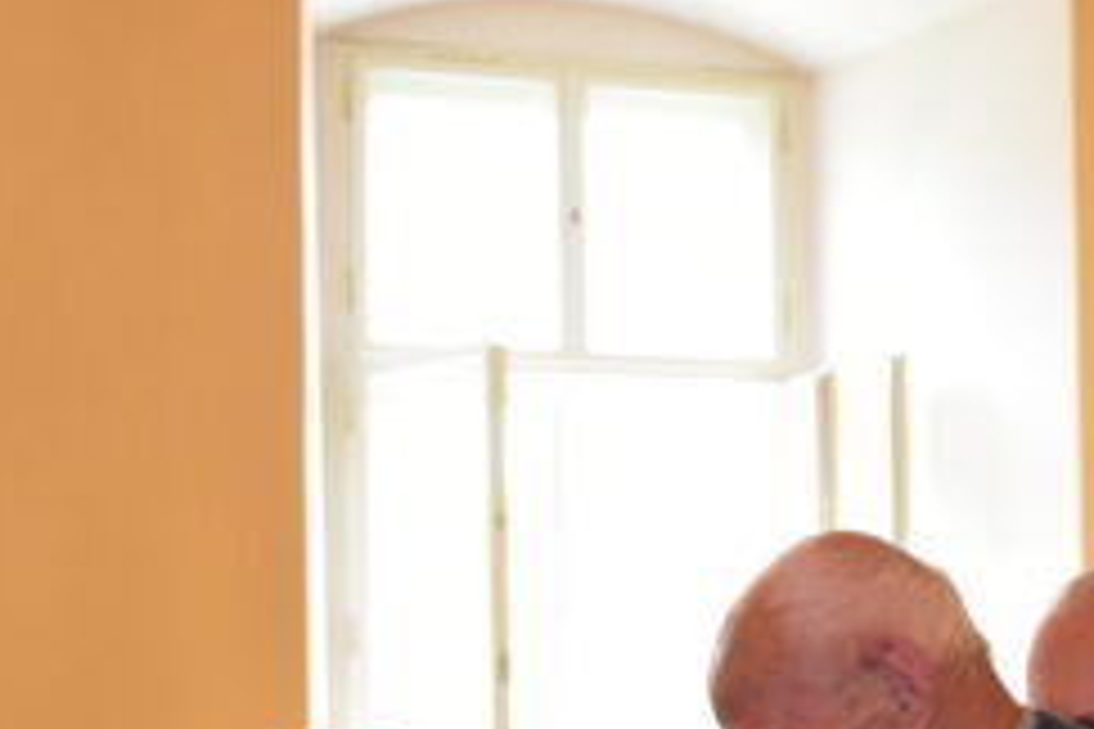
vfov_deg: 13.1
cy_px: 936
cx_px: 1108
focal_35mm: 101
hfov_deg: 19.6
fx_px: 3069
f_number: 4
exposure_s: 1/80
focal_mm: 26
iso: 3200
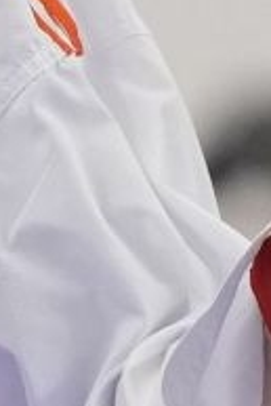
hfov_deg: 0.6
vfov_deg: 0.9
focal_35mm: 2376
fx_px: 26779
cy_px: 34
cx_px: -118
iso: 2500
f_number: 2.8
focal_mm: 170
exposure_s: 1/1000
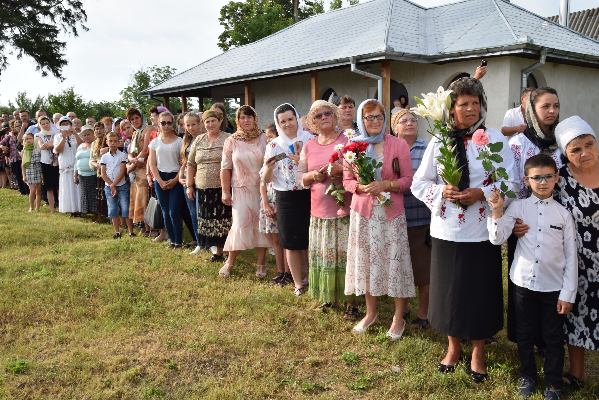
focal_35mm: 33
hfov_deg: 57.2
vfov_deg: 40.0
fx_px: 549
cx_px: 300
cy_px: 200
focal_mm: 22
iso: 100
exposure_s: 1/100
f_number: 9
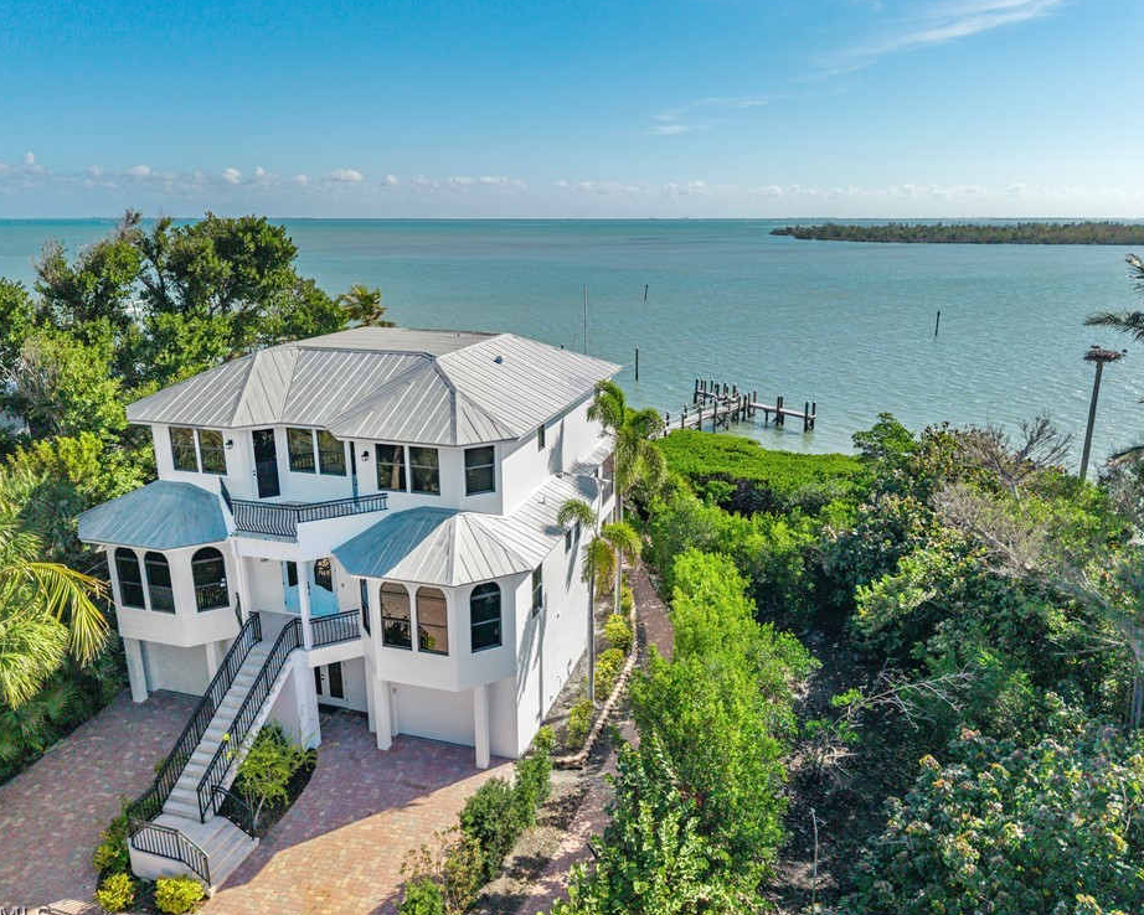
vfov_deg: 54.9
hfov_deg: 66.0
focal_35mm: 26
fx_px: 880
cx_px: 570
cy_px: 462
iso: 100
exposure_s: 1/500
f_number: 1.8
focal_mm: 8.67
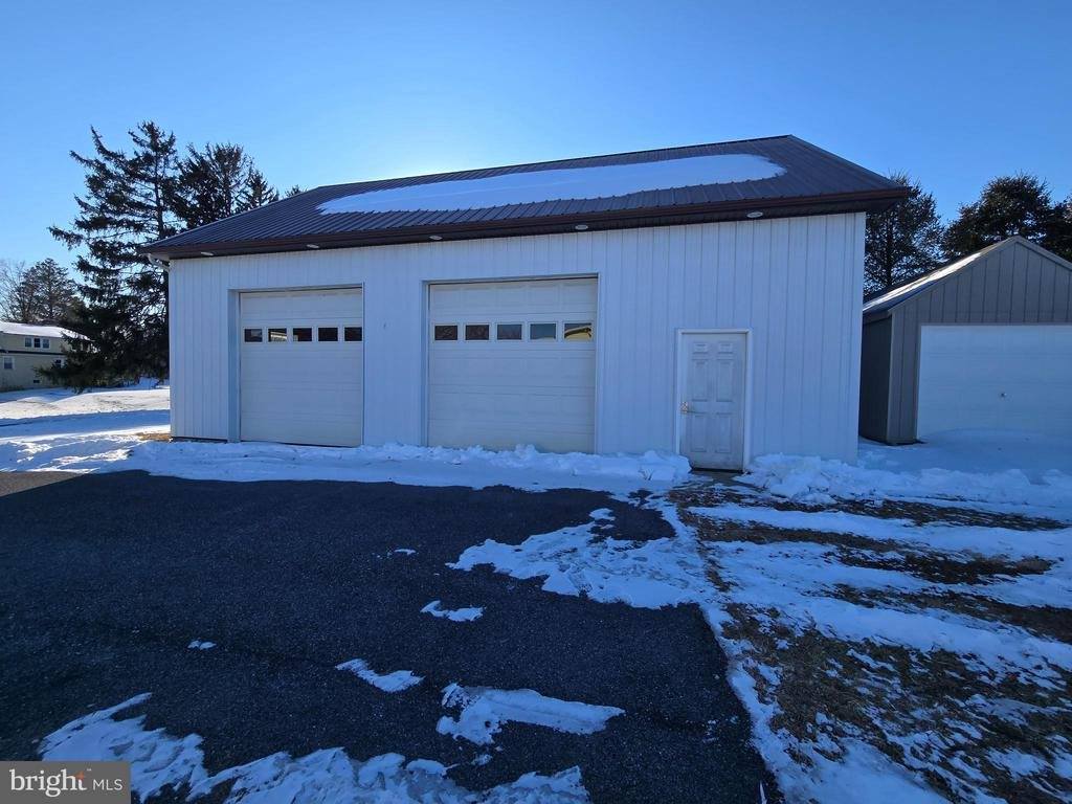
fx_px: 403
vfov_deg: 89.9
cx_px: 536
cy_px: 402
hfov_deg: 106.2
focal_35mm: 13
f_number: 2.2
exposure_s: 1/1859
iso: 50
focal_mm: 2.2
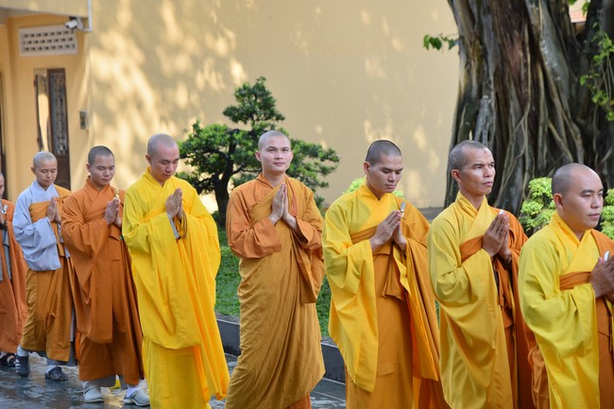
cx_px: 307
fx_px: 1569
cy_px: 204
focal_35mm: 92
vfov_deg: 14.9
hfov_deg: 22.1
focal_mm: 92
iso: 100
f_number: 6.3
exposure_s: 1/250
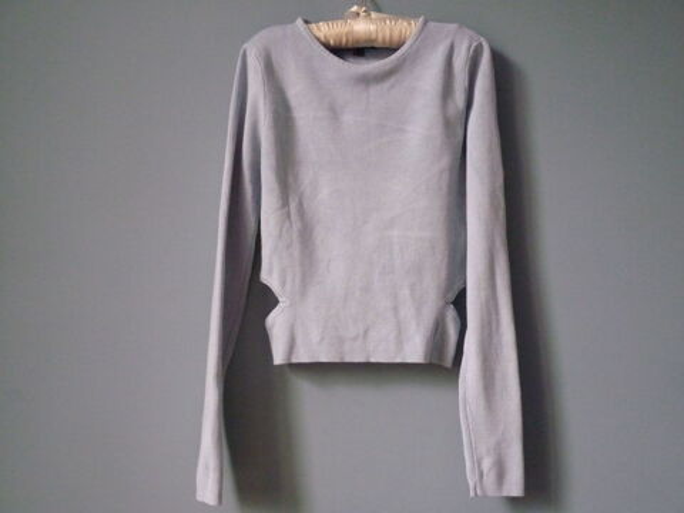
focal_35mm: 33
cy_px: 256
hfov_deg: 55.4
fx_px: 652
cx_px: 342
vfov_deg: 42.9
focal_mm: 5.9
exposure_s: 1/15
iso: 800
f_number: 3
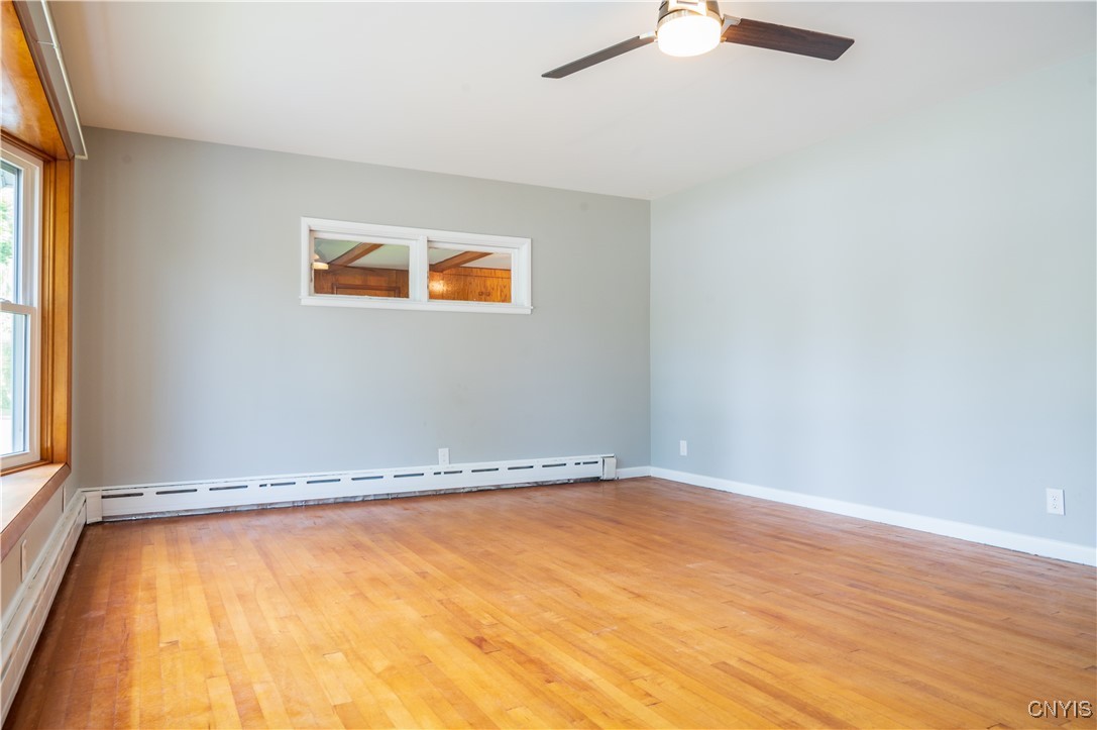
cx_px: 548
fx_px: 731
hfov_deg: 73.8
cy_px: 365
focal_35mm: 24
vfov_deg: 53.1
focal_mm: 24
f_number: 9
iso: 500
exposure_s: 1/8
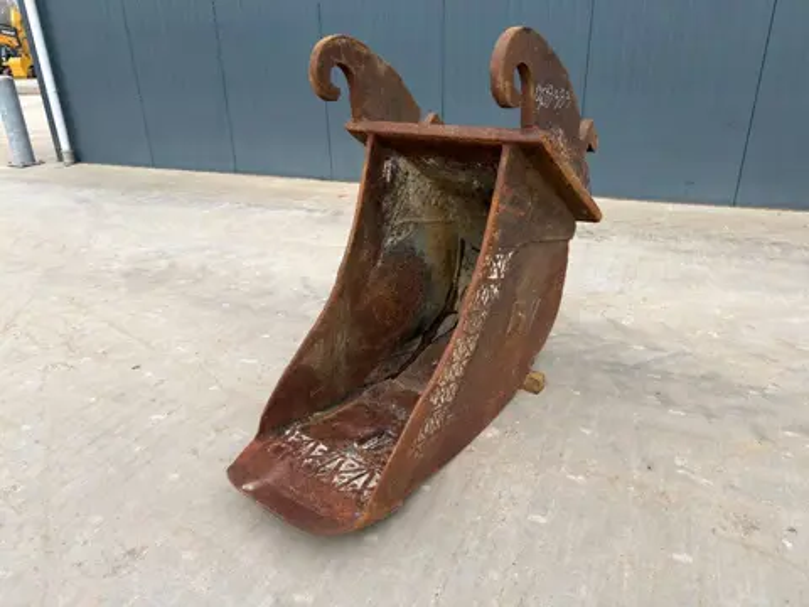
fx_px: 561
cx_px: 404
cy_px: 304
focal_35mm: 24
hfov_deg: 71.6
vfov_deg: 56.8
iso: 64
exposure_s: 1/1048
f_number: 1.78
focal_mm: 6.76
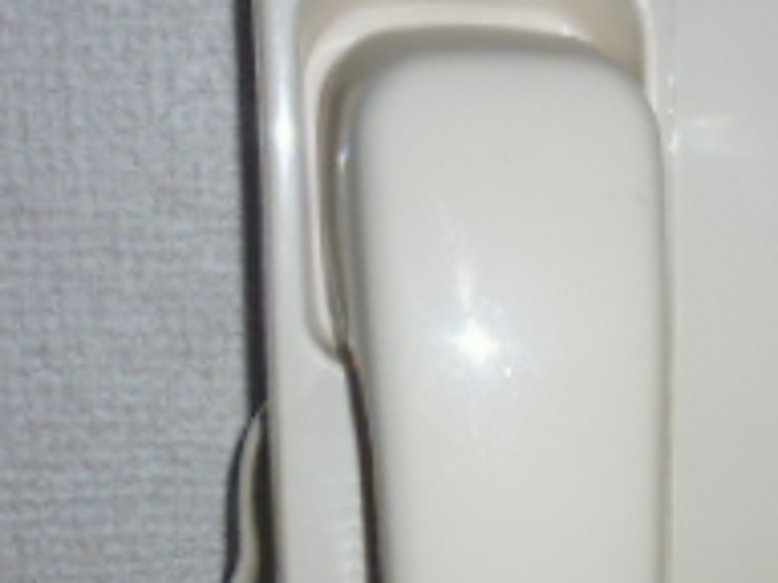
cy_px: 652
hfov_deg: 23.3
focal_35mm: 80
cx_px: 794
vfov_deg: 17.7
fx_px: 1798
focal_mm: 4.3
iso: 125
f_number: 2.8
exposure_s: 1/60
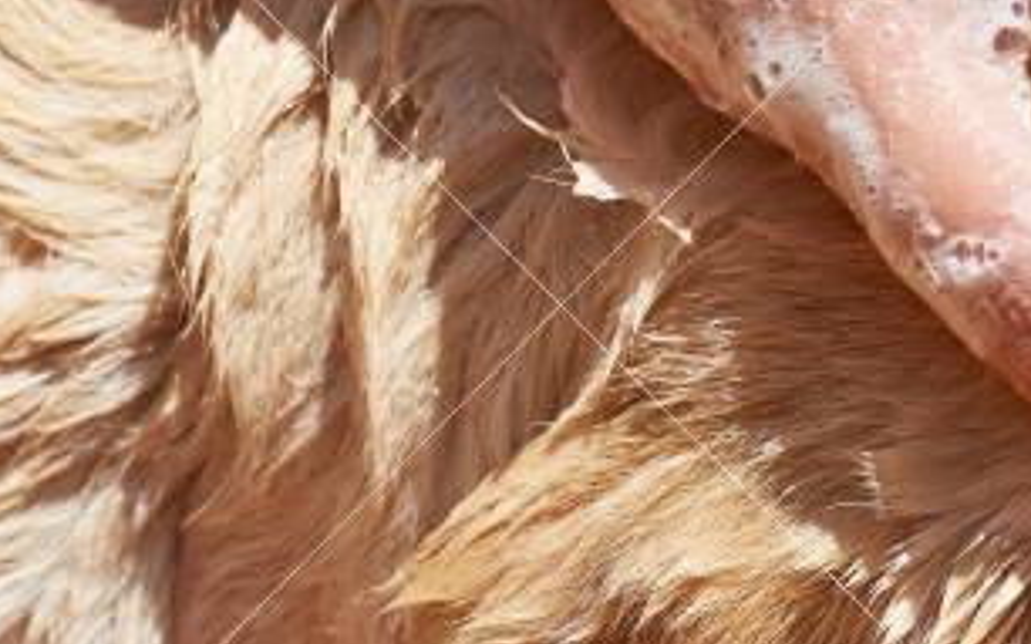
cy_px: 784
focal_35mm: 455
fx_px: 12780
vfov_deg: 2.9
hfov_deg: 4.6
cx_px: 559
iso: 400
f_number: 8
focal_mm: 105
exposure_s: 1/1000
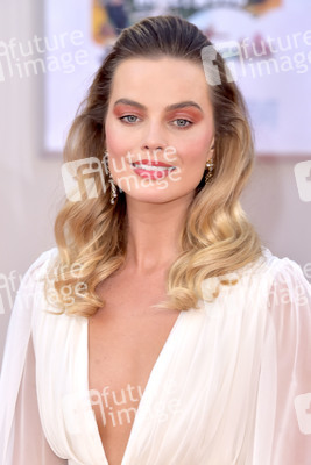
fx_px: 2330
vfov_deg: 11.4
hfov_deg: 7.6
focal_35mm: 180
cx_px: 156
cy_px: 232
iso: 800
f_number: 7.1
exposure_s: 1/250
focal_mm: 180
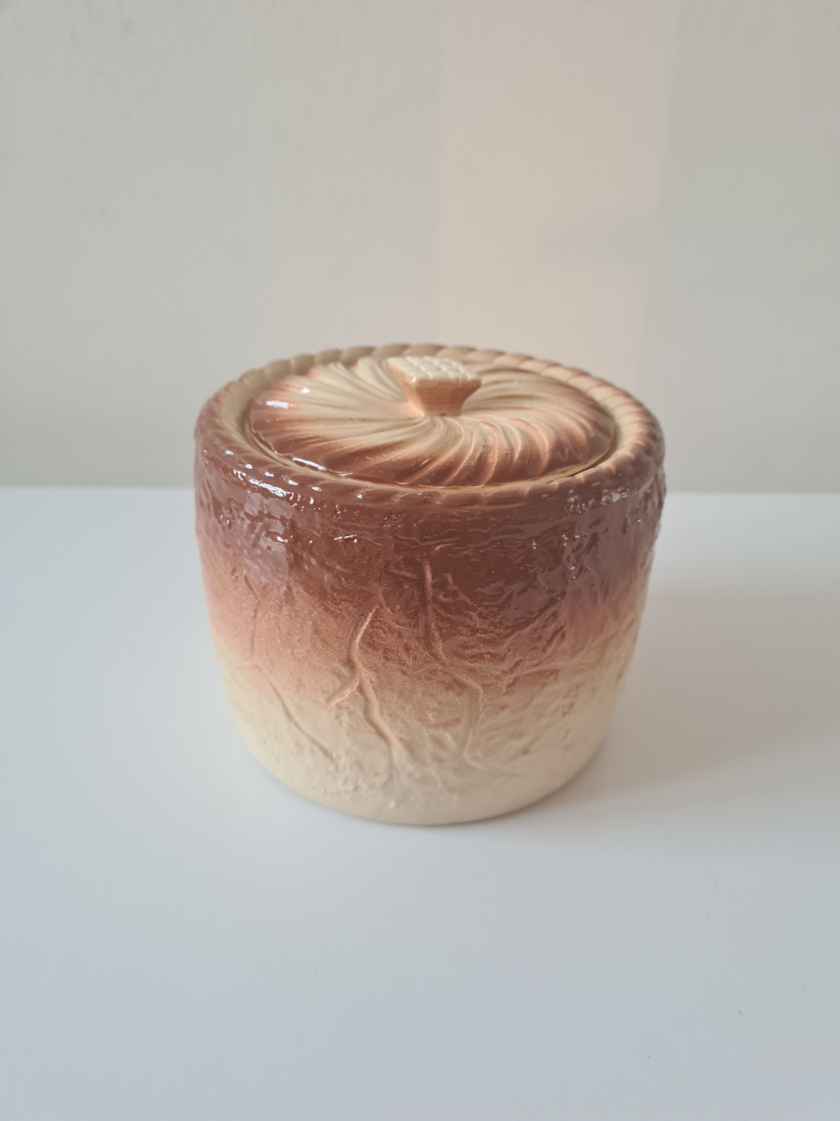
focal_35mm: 26
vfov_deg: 67.3
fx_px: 841
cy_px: 560
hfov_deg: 53.1
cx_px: 420
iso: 320
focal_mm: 5.4
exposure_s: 1/50
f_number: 1.8
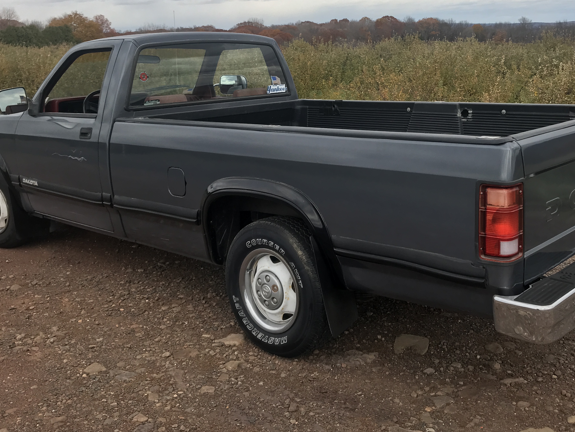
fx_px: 664
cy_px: 157
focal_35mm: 40
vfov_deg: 35.7
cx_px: 327
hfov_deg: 46.7
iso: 20
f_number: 1.8
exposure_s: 1/903
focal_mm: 3.99
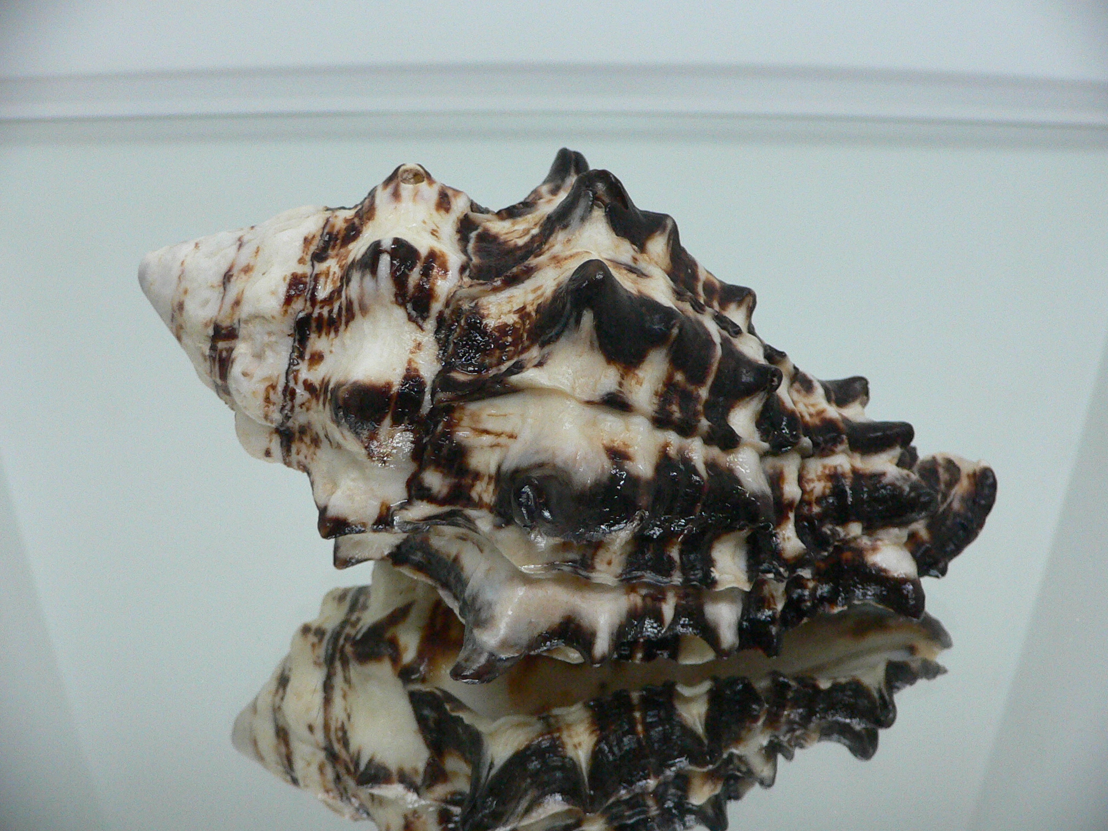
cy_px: 416
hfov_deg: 52.6
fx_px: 1120
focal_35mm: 35
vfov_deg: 40.7
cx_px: 554
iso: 200
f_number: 2.8
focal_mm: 4.6
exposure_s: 1/50
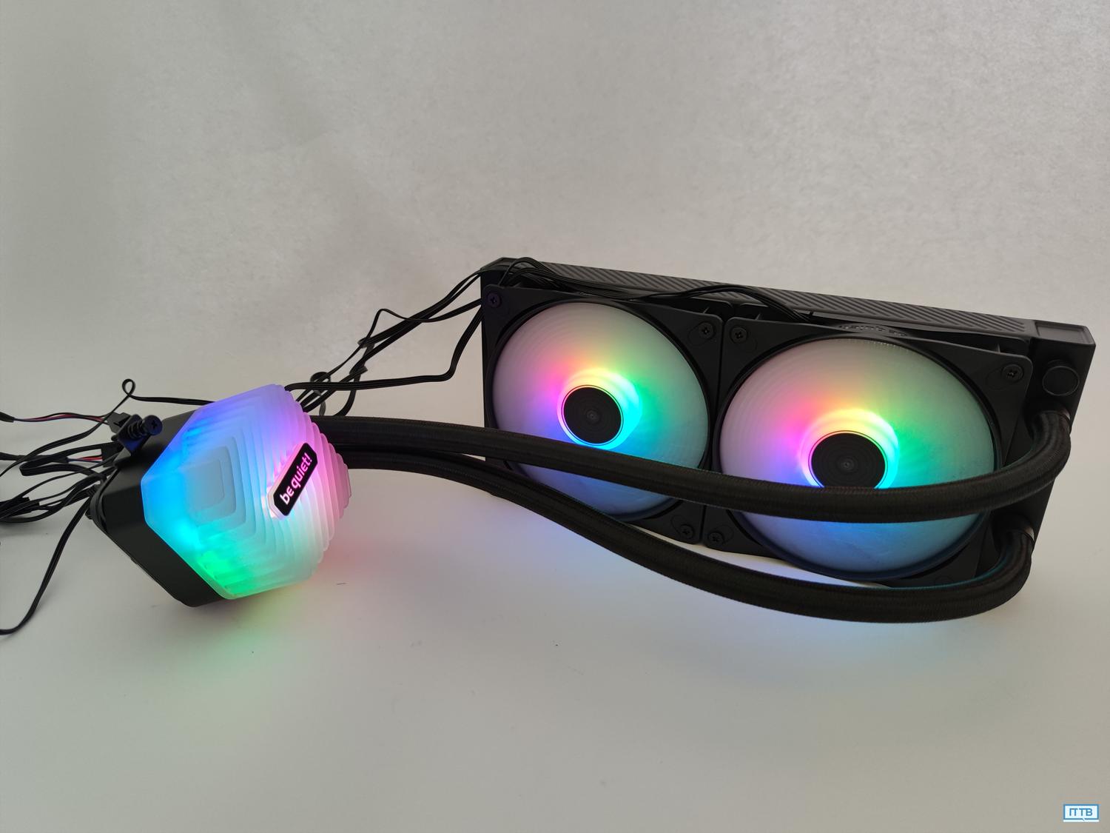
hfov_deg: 69.4
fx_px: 802
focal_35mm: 25
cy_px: 416
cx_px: 555
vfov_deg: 54.9
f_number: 1.85
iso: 225
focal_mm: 6.78
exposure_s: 1/84
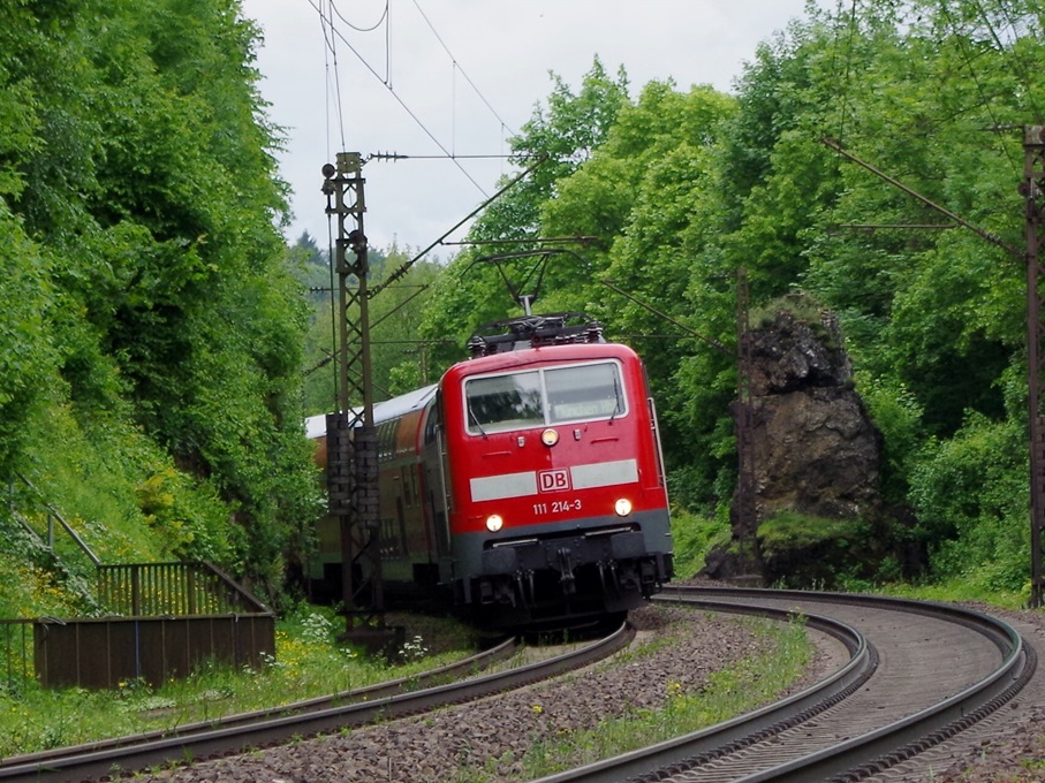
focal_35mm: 89
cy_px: 391
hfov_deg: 22.0
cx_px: 565
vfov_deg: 16.6
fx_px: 2686
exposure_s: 1/320
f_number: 8
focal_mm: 55
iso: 400
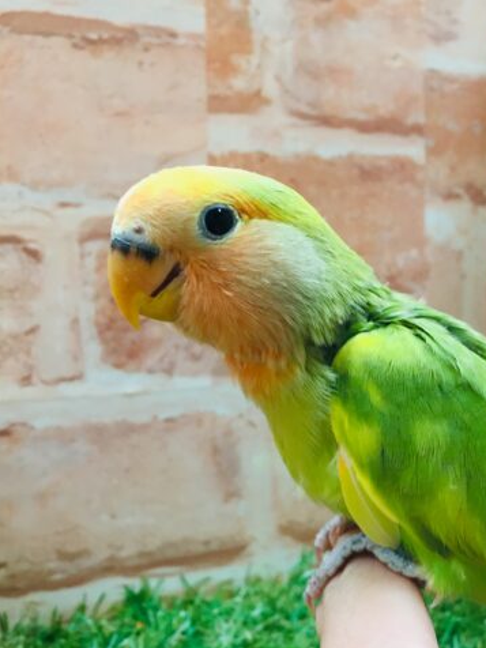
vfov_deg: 47.9
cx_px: 391
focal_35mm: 39
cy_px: 325
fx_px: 730
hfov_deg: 35.6
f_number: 2.2
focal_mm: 4.15
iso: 80
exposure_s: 1/30
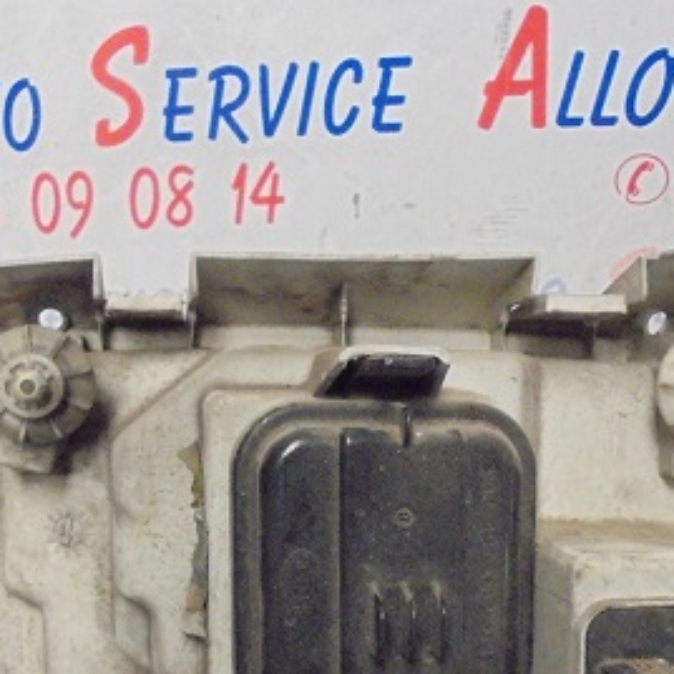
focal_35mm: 49
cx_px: 371
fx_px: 1079
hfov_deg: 34.6
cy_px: 508
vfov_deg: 33.9
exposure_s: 1/30
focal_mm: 4.6
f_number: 3.5
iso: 800
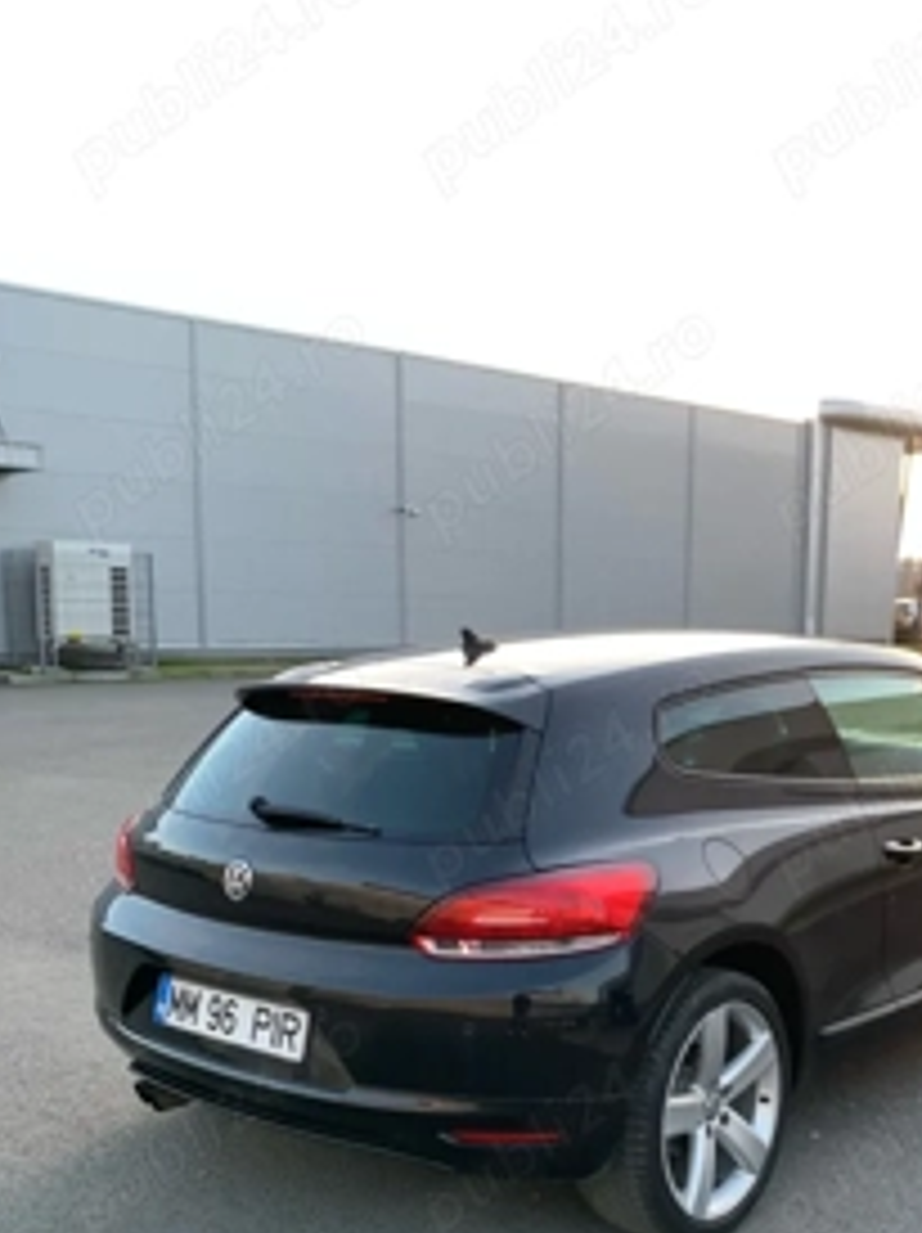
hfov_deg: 37.0
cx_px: 657
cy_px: 828
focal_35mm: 38
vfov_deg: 48.1
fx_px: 1352
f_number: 1.8
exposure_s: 1/60
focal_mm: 4.25
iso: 125
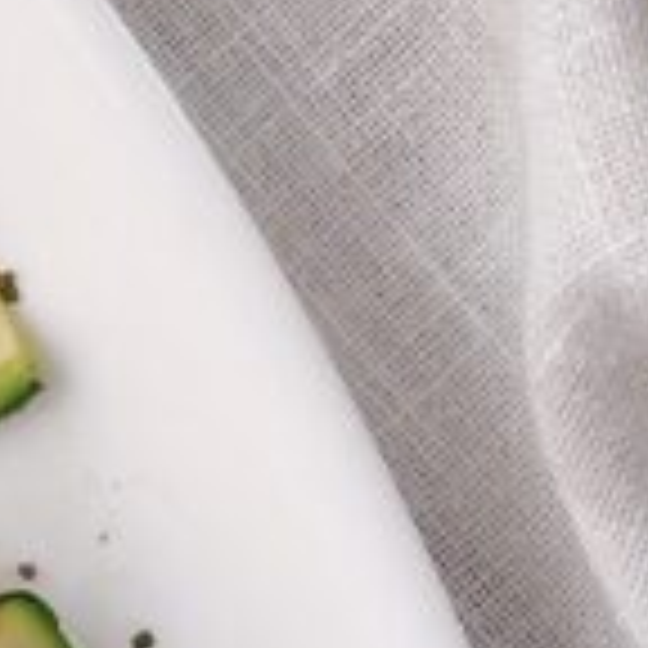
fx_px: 3113
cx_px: -54
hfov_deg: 11.7
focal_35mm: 147
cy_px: 288
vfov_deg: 11.9
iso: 100
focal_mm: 5.23
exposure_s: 1/100
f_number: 1.8
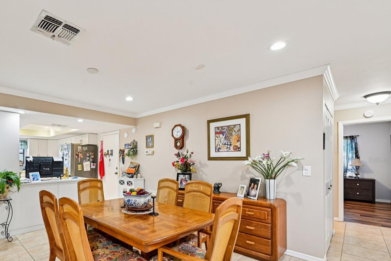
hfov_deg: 88.1
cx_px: 145
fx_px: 195
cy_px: 160
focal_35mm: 18
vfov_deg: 66.5
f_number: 8
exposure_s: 1/8
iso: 400
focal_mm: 14
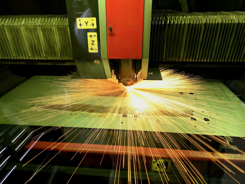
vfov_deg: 58.9
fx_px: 163
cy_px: 92
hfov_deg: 73.9
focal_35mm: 23
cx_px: 122
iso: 1250
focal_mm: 5.4
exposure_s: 1/60.2
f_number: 1.8
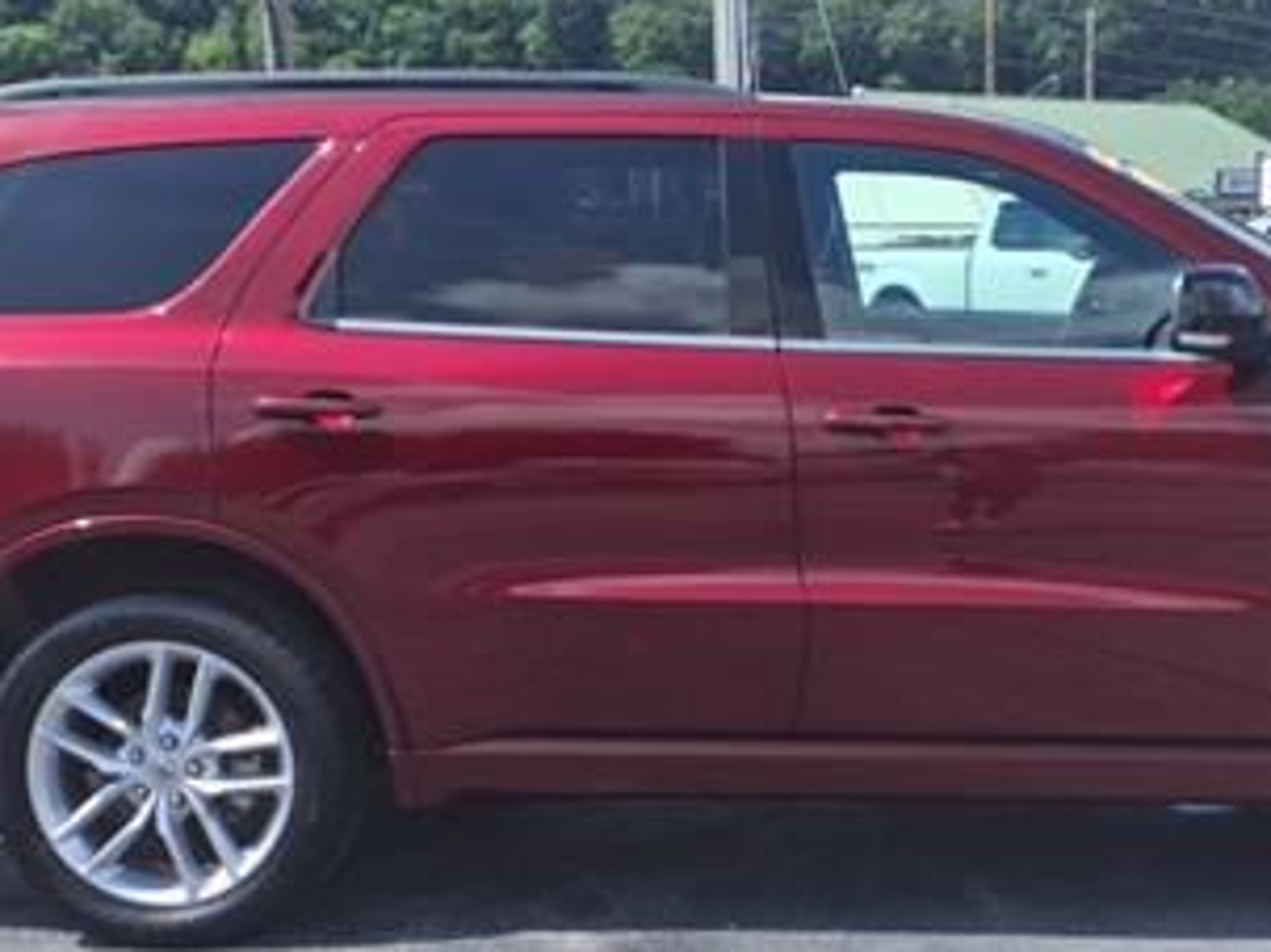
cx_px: 831
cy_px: 520
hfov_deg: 33.5
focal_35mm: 57
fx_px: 2092
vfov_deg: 25.6
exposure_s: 1/1667
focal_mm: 3.58
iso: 40
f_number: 1.9
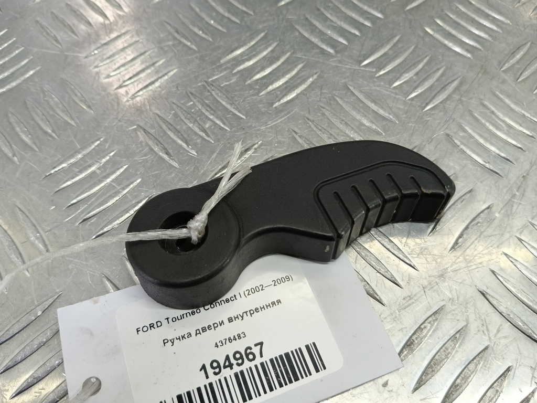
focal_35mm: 23
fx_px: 357
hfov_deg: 73.9
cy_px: 202
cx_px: 268
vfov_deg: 58.9
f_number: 1.6
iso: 132
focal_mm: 4.11
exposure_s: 1/50
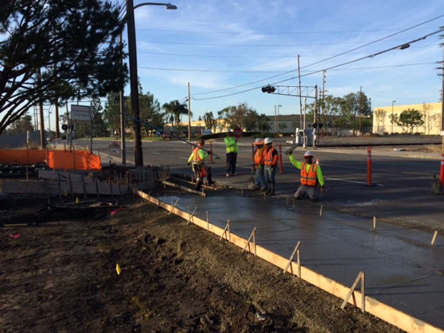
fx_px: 372
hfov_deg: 61.7
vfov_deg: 48.2
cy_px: 166
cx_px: 222
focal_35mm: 29
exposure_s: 1/1208
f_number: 2.2
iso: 32
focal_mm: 4.15
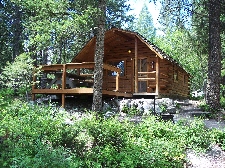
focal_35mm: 39
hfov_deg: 47.9
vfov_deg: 36.8
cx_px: 112
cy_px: 84
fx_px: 253
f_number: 3.4
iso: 100
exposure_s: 1/125
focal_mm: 8
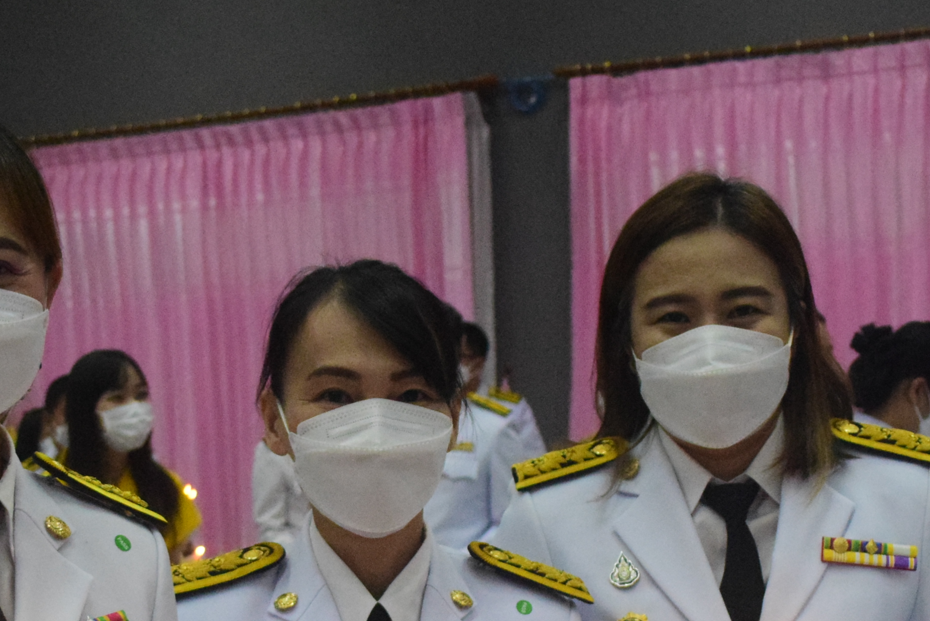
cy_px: 629
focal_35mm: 85
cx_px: 459
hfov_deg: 23.9
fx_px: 2197
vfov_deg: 15.8
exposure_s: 1/800
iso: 5000
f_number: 4.5
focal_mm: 24
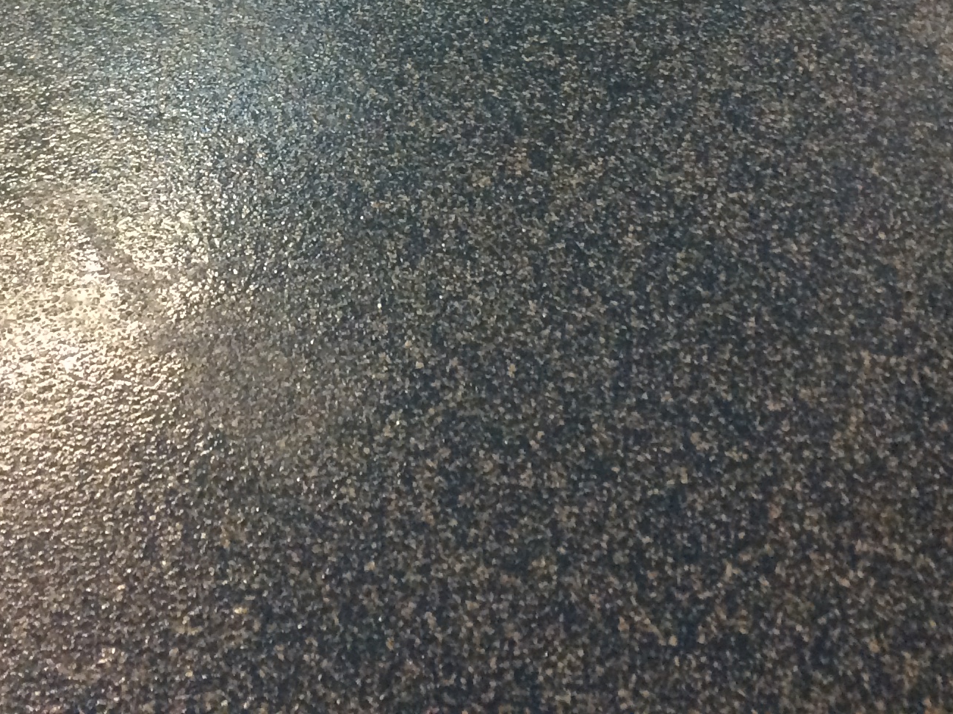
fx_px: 2009
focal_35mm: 73
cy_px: -184
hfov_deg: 26.2
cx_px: 191
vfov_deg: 18.9
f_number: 2.2
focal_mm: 4.15
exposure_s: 1/30
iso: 160
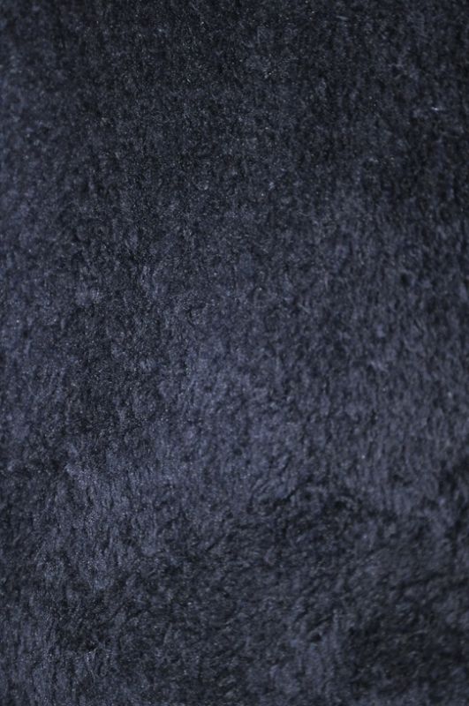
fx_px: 1411
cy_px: 353
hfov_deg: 18.9
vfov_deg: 28.1
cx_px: 234
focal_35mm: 72
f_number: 5.3
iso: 800
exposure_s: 1/60
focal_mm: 48
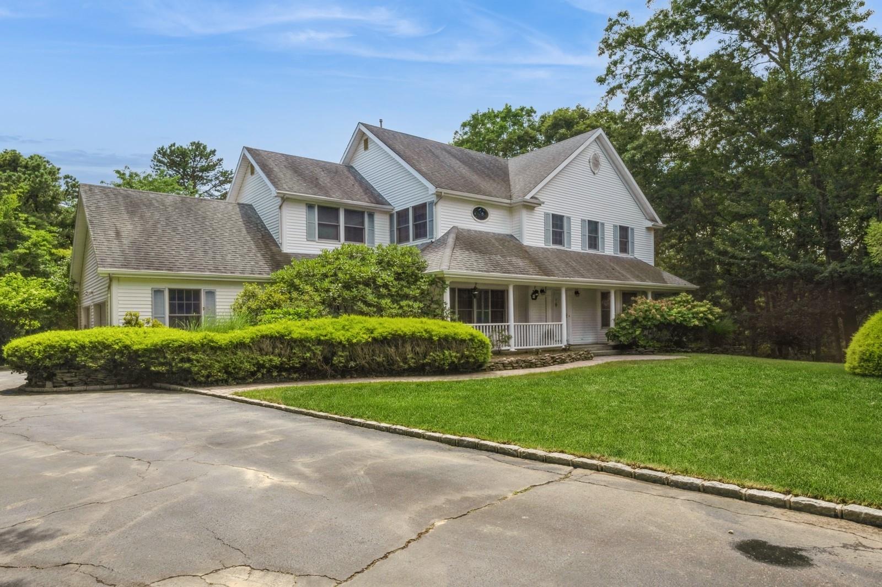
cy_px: 294
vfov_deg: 59.4
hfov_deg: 81.2
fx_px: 514
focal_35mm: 21
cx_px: 441
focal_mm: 14
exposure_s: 1/500
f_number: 8
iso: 100
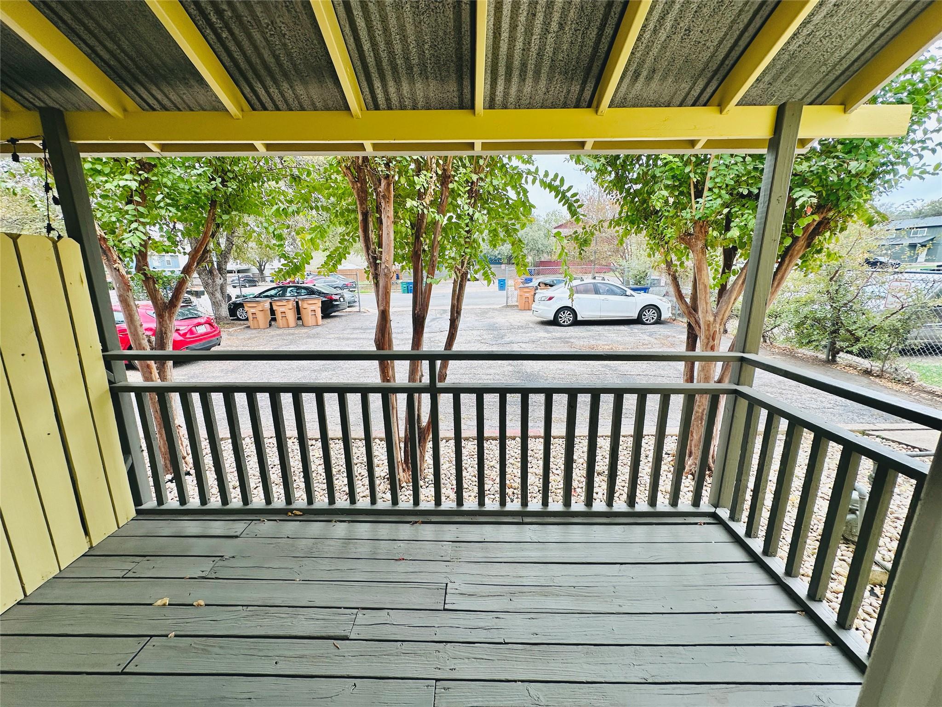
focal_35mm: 14
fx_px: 381
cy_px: 354
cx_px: 471
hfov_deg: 102.1
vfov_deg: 85.7
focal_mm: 2.22
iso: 40
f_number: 2.2
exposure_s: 1/246
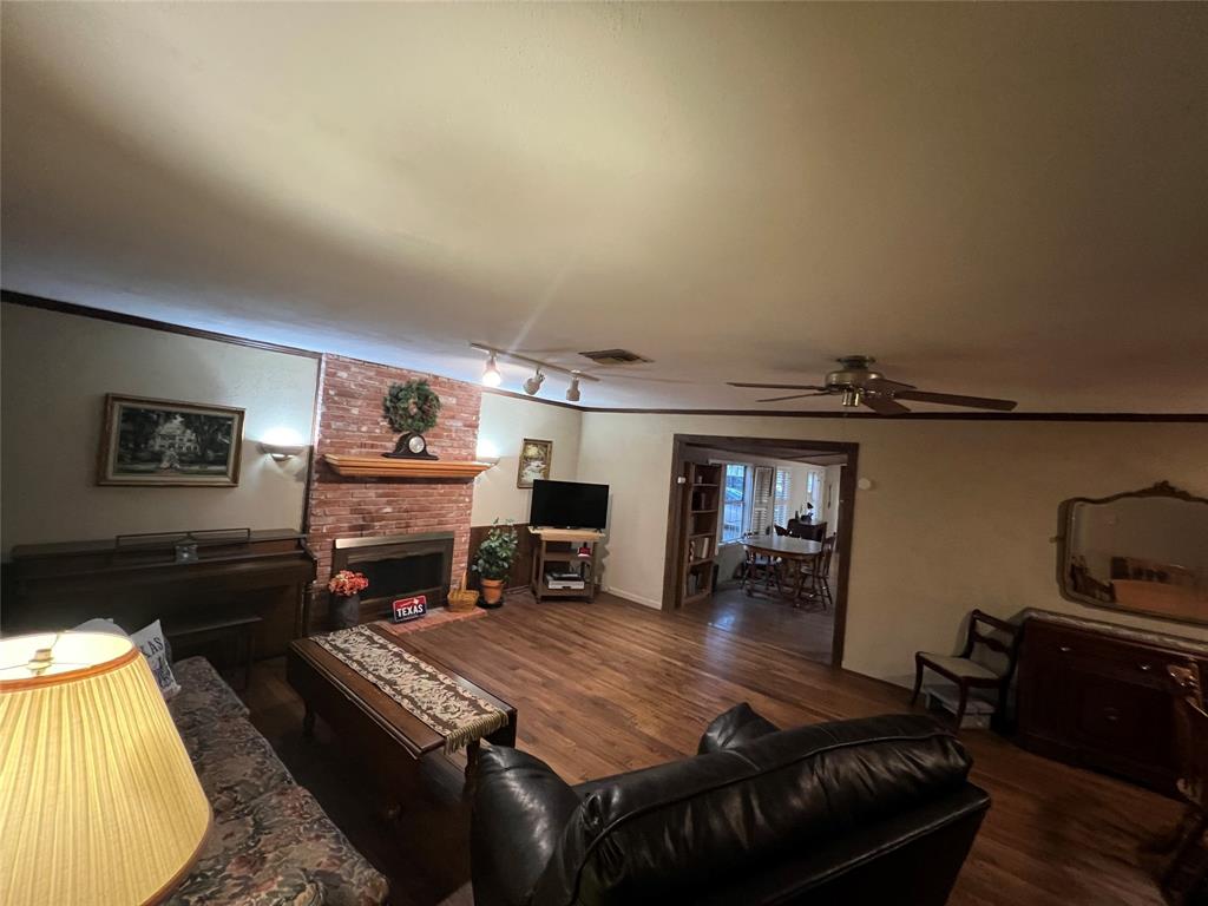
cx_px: 604
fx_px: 454
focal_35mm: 13
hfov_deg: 106.2
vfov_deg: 89.9
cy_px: 453
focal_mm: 1.57
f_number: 1.8
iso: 800
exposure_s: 1/40
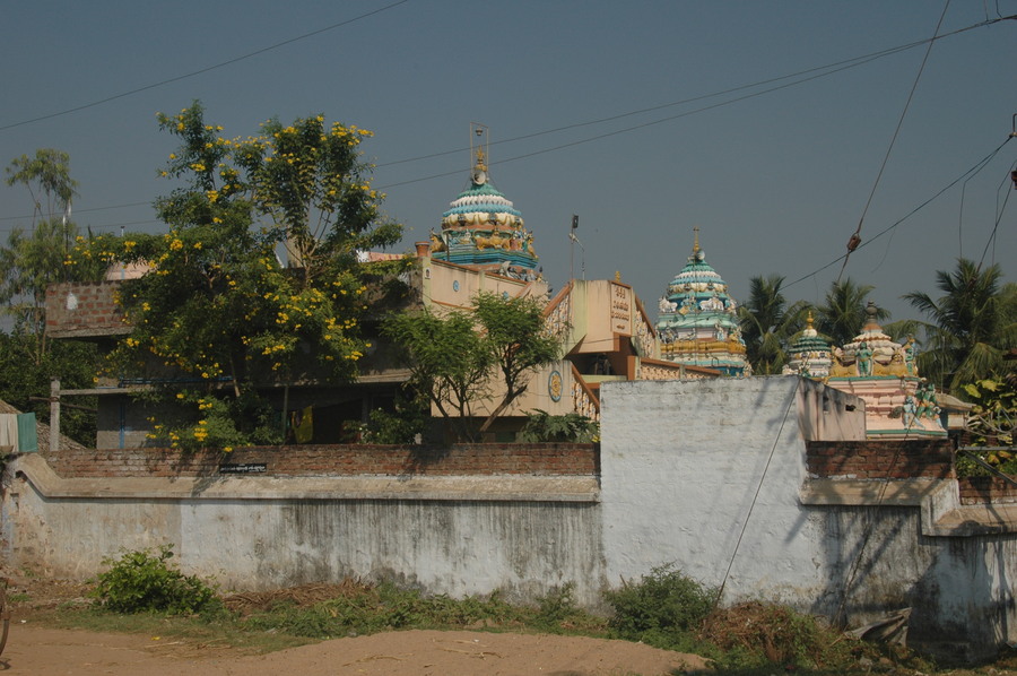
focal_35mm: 54
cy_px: 338
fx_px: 1524
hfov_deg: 36.9
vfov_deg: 25.0
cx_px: 508
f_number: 14
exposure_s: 1/125
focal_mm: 36
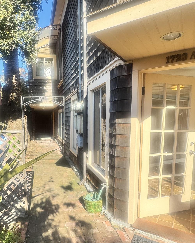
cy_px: 140
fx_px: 180
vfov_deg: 67.7
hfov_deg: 56.1
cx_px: 73
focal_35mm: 25
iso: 50
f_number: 2.2
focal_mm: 2.22
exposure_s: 1/812
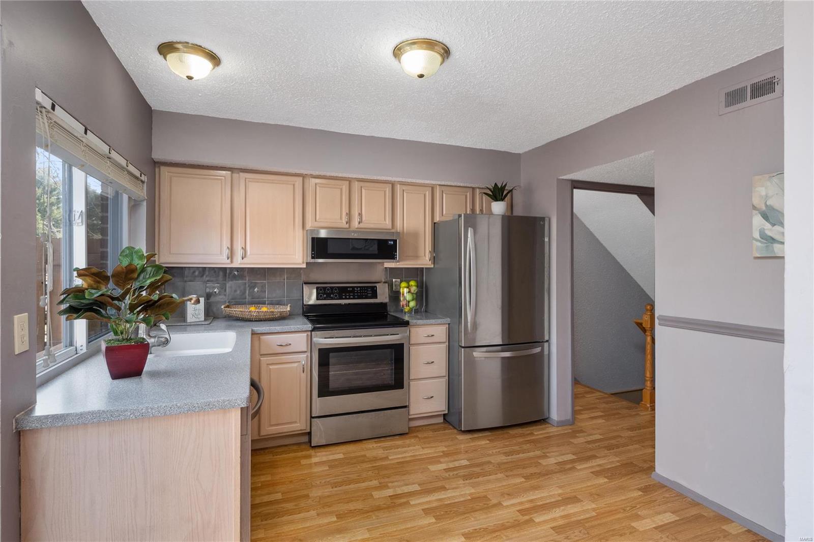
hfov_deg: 90.0
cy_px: 271
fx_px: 407
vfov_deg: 67.4
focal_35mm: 18
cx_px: 407
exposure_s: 1/6
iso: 400
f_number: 8
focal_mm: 9
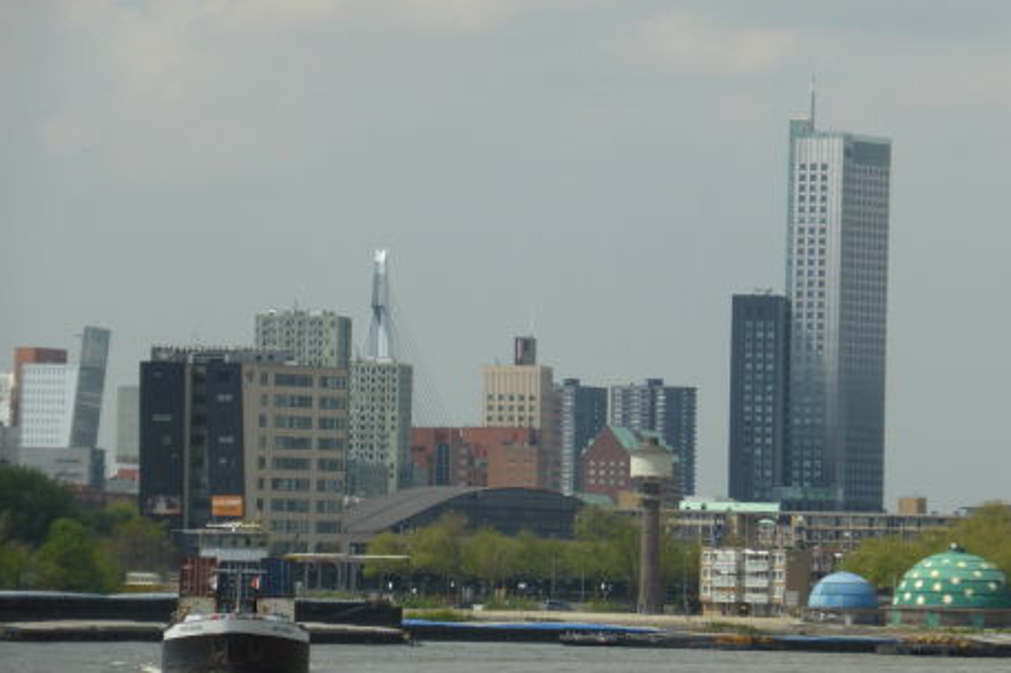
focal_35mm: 301
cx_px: 509
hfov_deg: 6.8
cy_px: 311
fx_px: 8447
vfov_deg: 4.6
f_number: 5.8
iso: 100
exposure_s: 1/800
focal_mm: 47.3
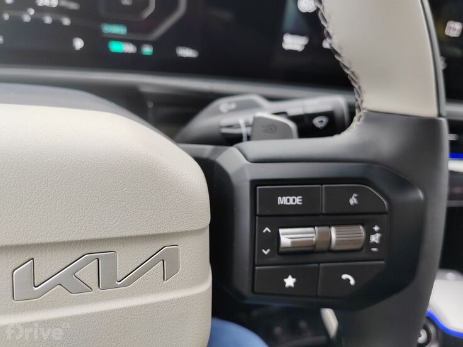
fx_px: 361
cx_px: 232
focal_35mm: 27
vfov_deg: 51.4
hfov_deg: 65.3
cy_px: 174
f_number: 1.9
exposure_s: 1/100
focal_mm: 5.52
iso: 160
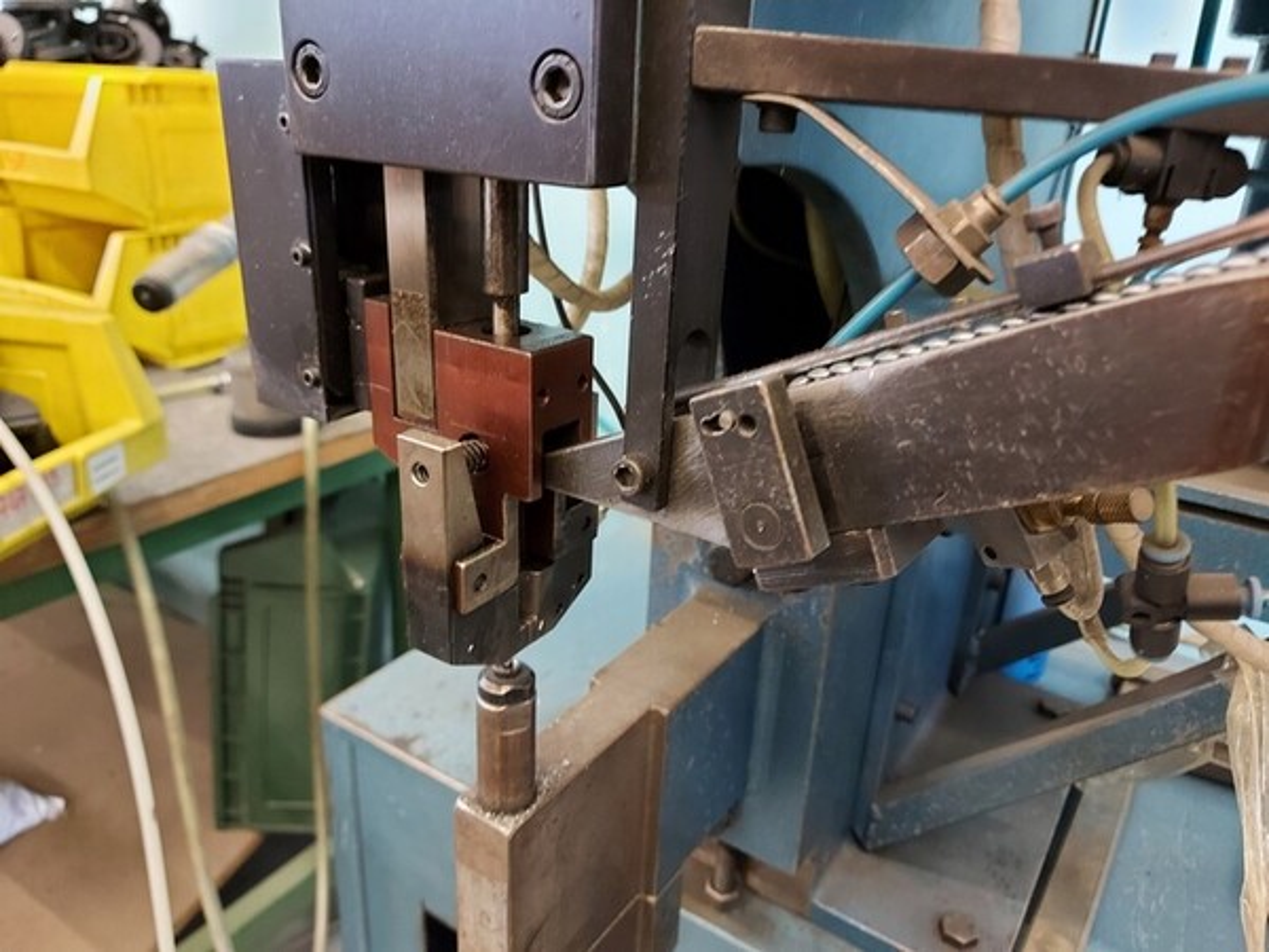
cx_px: 634
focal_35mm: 24
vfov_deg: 56.8
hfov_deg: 71.6
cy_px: 476
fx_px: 880
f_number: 1.8
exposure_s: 1/24
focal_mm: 5.23
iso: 500
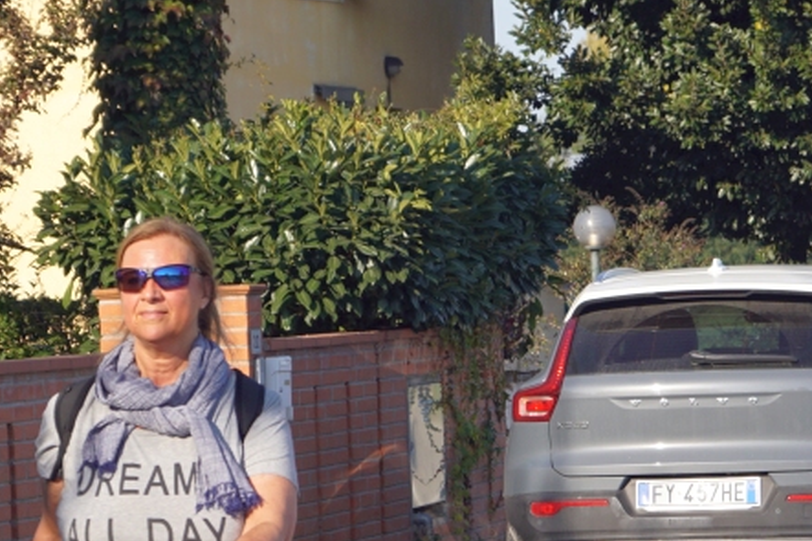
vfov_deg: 5.8
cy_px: 456
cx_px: 231
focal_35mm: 238
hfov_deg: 8.6
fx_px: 5376
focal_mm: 55
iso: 100
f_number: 6.3
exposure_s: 1/250
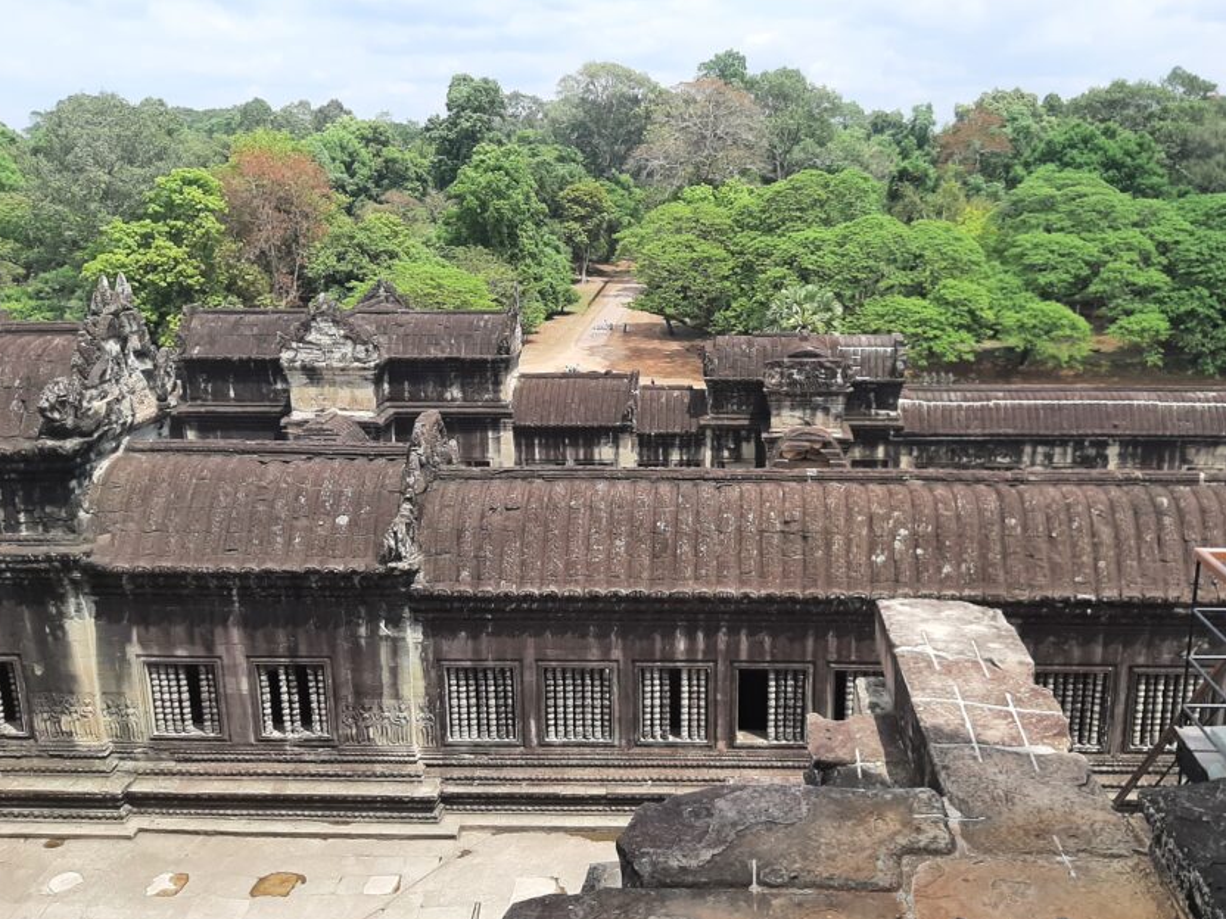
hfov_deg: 56.6
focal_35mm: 32
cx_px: 707
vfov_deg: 44.2
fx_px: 1133
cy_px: 446
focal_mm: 3.93
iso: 40
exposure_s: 1/1748
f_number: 1.7
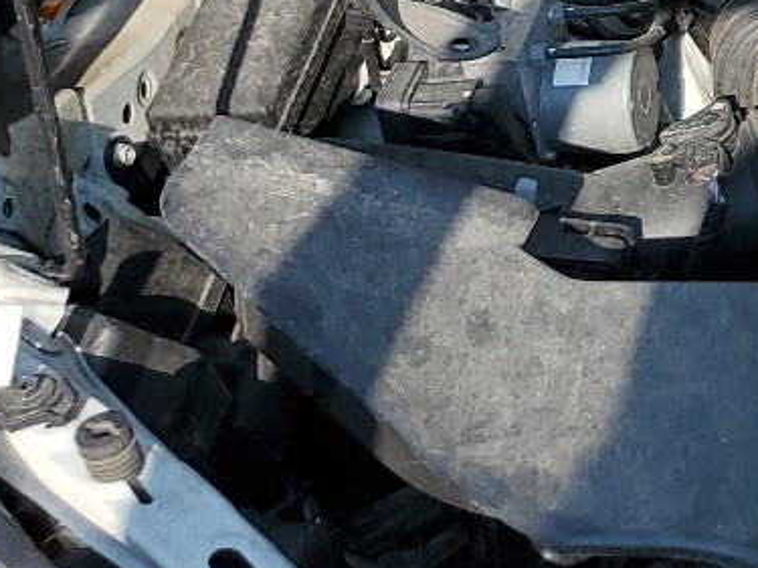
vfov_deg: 13.2
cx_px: 1397
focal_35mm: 111
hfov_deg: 15.2
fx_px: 2430
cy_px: 57
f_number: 1.5
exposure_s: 1/2500
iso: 50
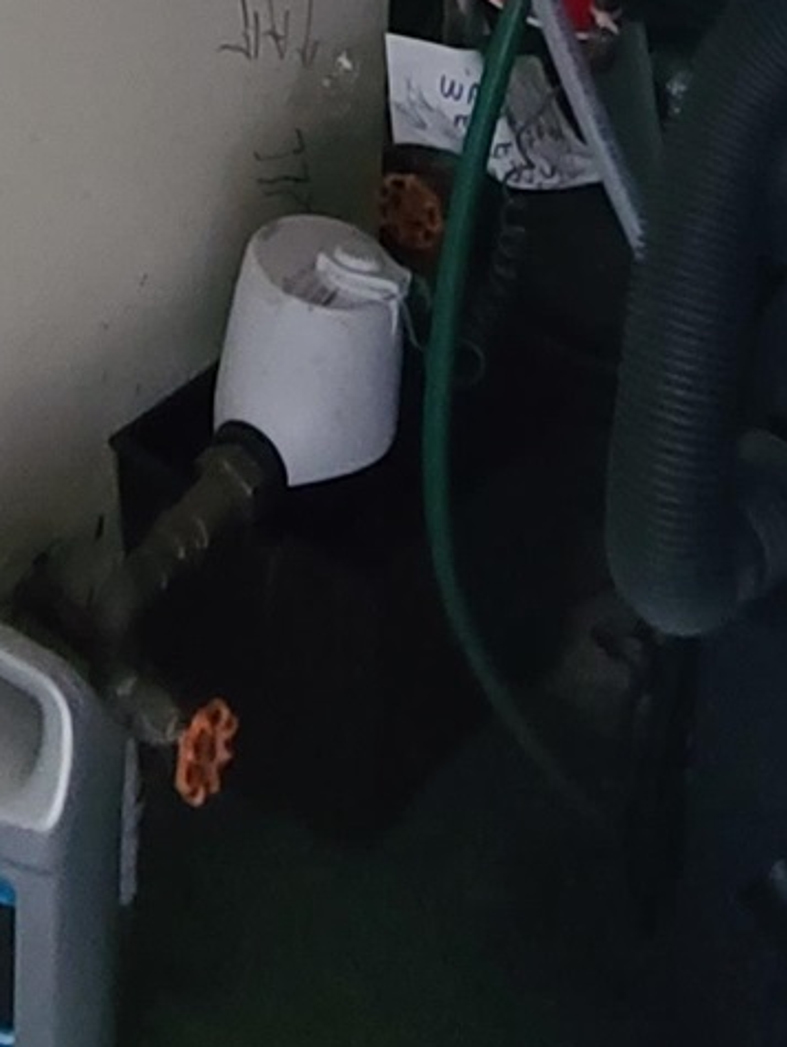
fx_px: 1907
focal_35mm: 63
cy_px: -723
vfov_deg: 22.1
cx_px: -181
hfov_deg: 21.5
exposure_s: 1/24
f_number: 2.2
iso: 1000
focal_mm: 2.2
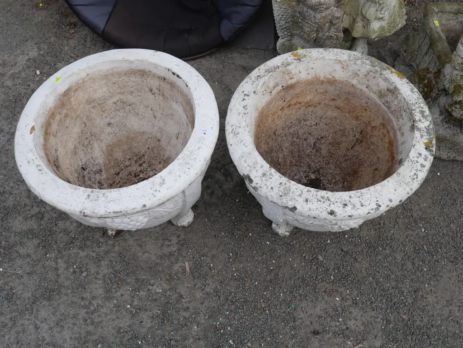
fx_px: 428
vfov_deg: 44.2
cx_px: 232
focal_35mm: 32
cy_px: 174
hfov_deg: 56.8
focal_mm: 16
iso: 200
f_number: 7.1
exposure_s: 1/320
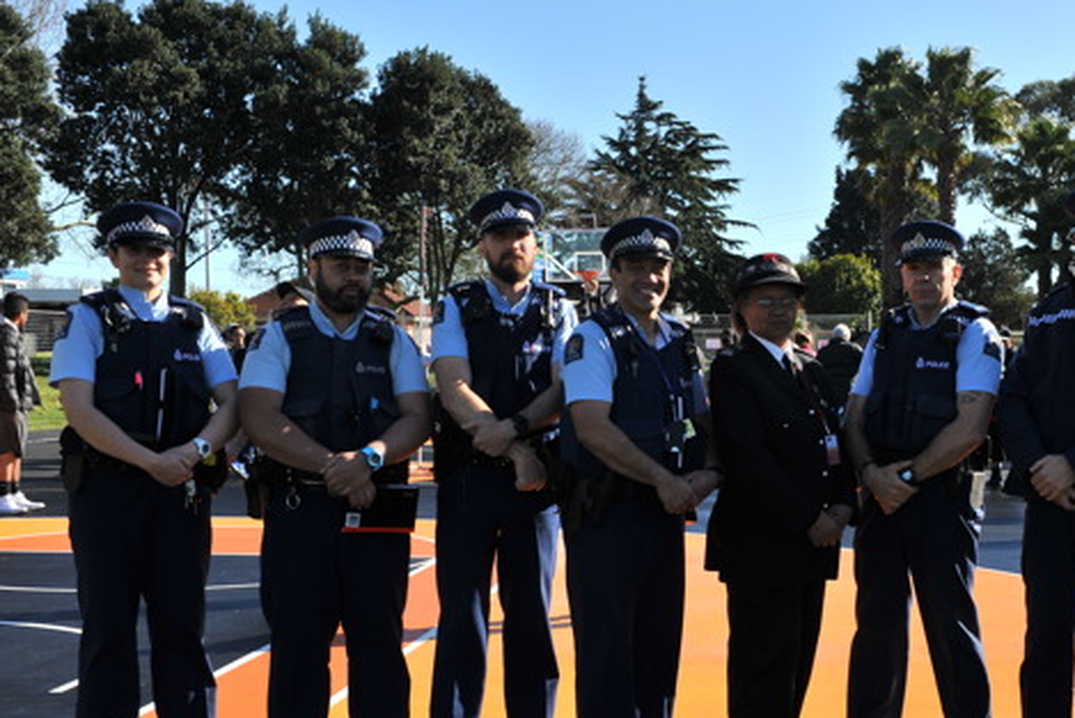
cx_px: 704
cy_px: 470
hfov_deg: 35.9
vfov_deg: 24.5
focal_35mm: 55
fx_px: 1643
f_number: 8
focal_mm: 38
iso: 400
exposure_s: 1/800
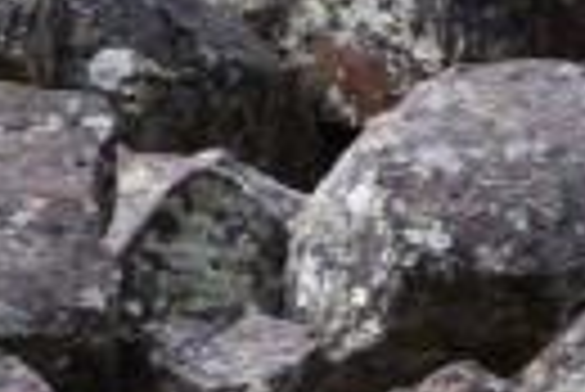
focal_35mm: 649
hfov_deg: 3.2
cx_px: 963
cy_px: 834
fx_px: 10557
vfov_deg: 2.1
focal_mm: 55
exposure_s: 1/250
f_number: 10
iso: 400
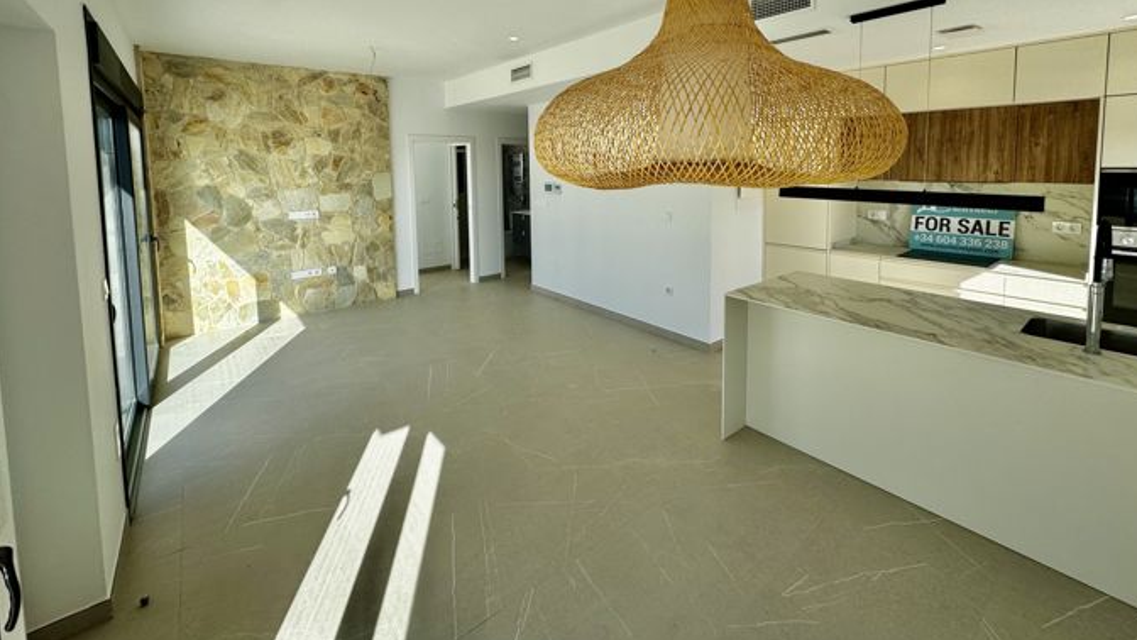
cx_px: 593
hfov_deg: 99.3
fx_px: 482
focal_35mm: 16
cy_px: 201
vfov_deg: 64.9
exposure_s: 1/573
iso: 50
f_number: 2.2
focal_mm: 2.22
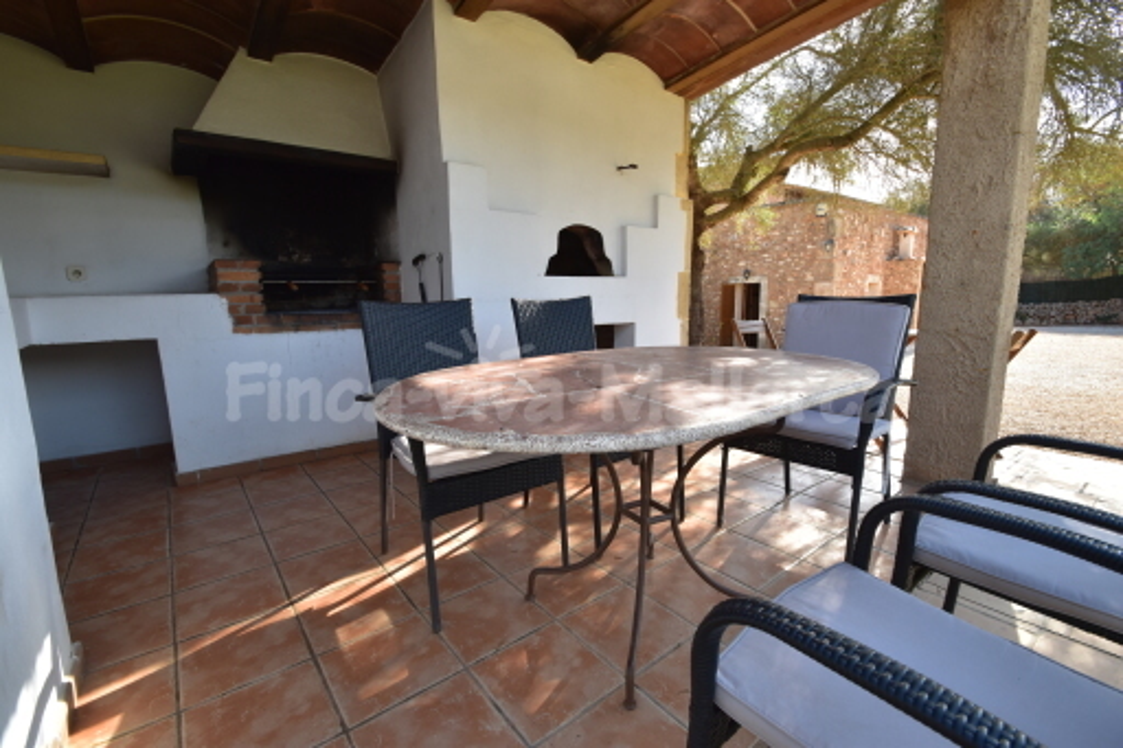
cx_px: 562
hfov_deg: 100.4
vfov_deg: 77.3
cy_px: 374
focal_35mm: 15
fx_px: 468
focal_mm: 10
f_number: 9
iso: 400
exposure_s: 1/125
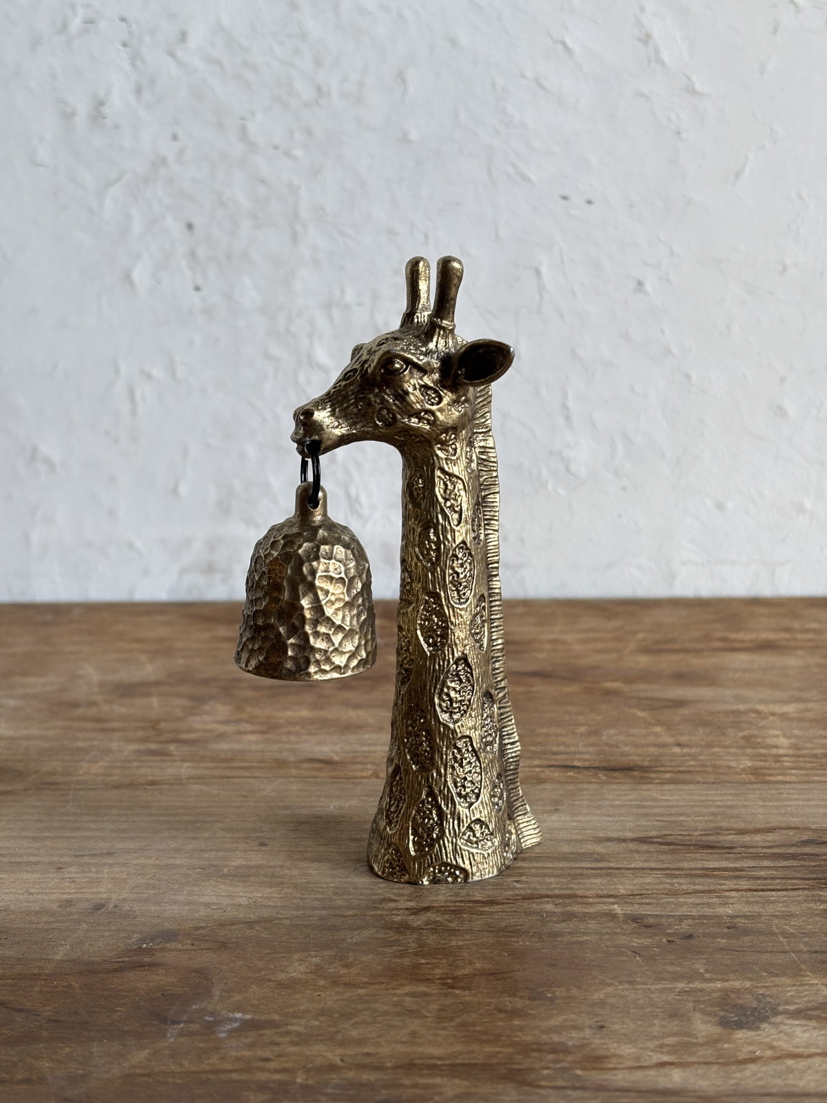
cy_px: 552
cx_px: 414
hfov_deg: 28.0
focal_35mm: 52
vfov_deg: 36.8
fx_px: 1656
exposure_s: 1/100
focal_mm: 5.96
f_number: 1.6
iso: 40
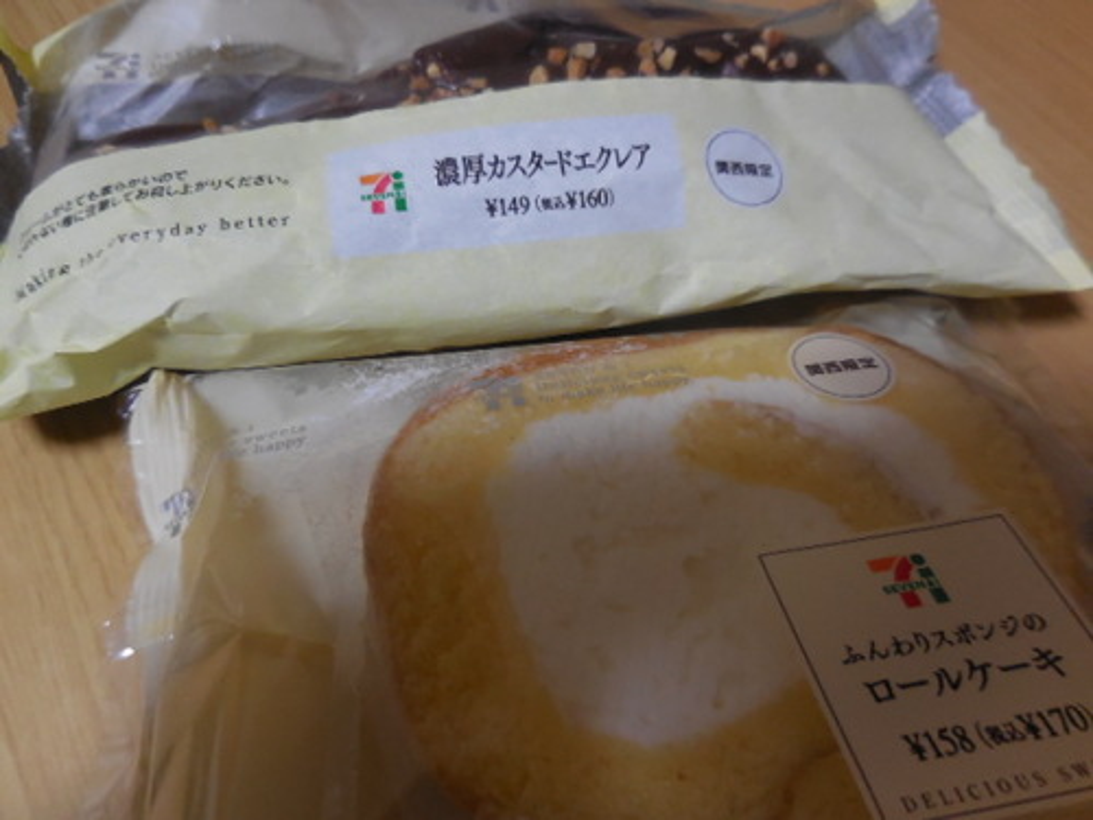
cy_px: 410
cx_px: 546
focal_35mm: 25
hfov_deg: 69.4
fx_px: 789
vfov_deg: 54.9
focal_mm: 4.5
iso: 360
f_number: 3.3
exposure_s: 1/30
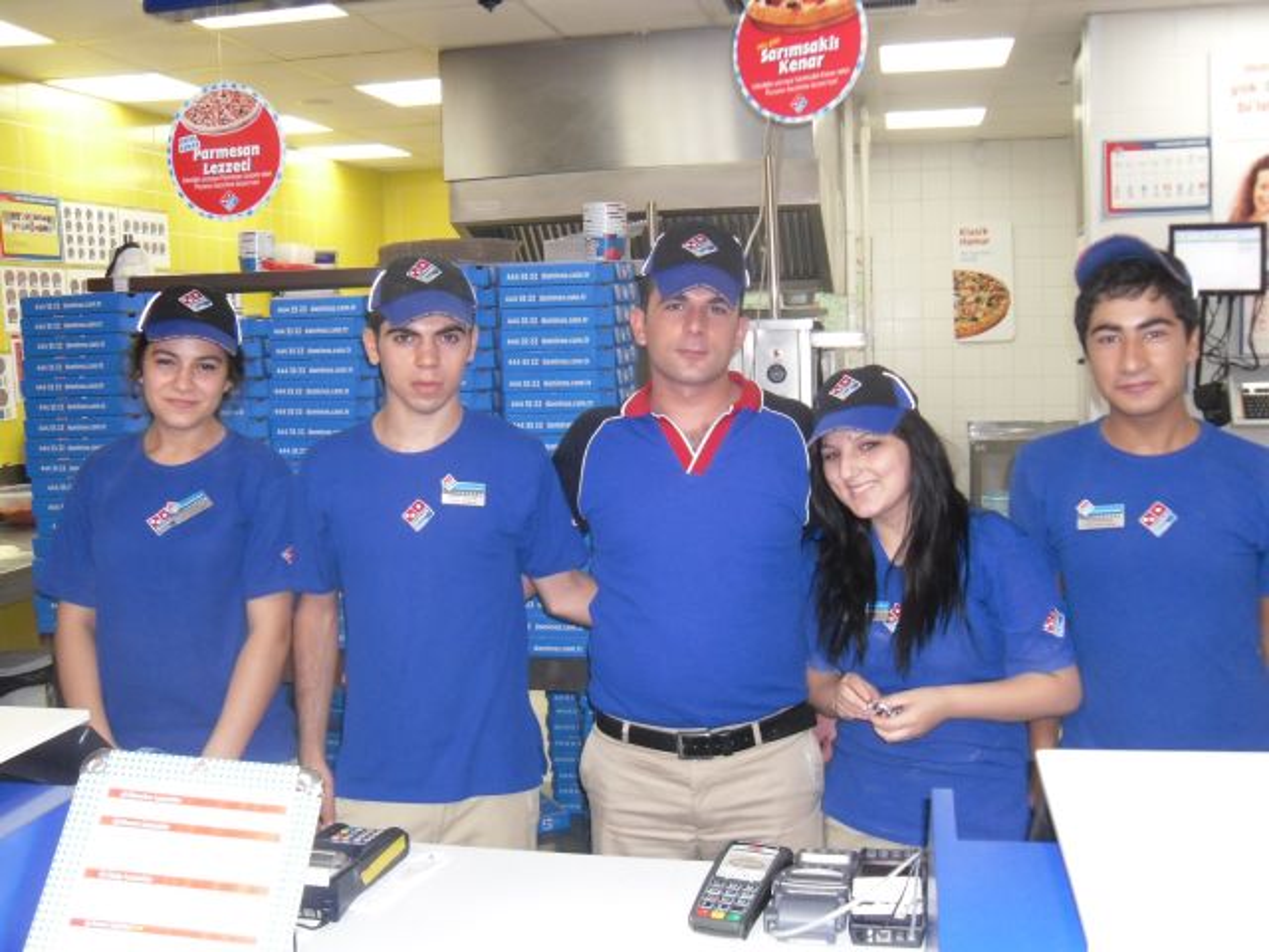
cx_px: 634
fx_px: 1246
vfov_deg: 41.8
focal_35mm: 34
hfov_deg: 54.0
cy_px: 476
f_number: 2.8
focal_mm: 6
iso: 200
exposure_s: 1/45
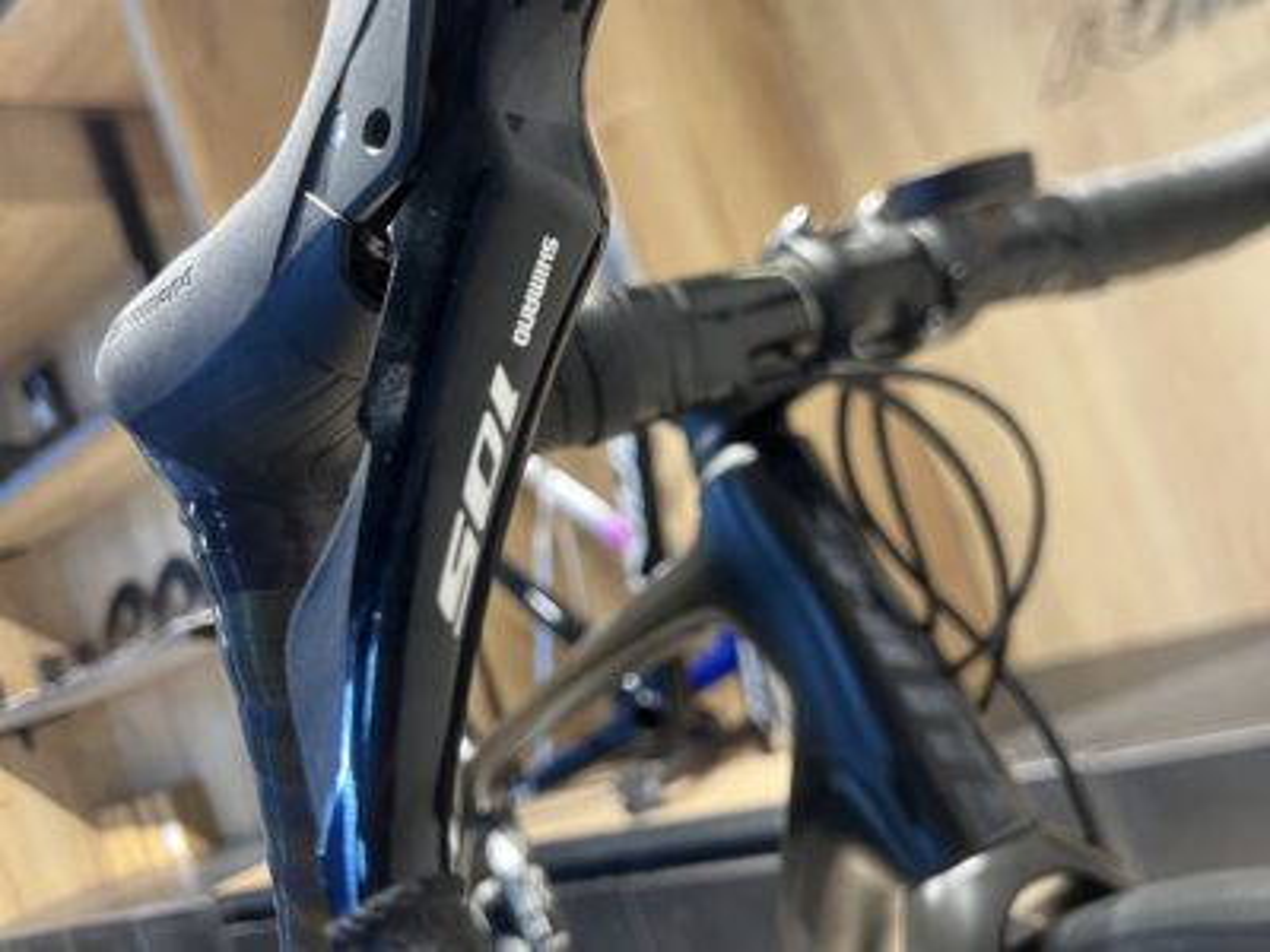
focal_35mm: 26
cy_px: 476
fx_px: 954
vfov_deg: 53.1
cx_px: 635
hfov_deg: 67.3
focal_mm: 5.7
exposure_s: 1/60
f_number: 1.5
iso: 320
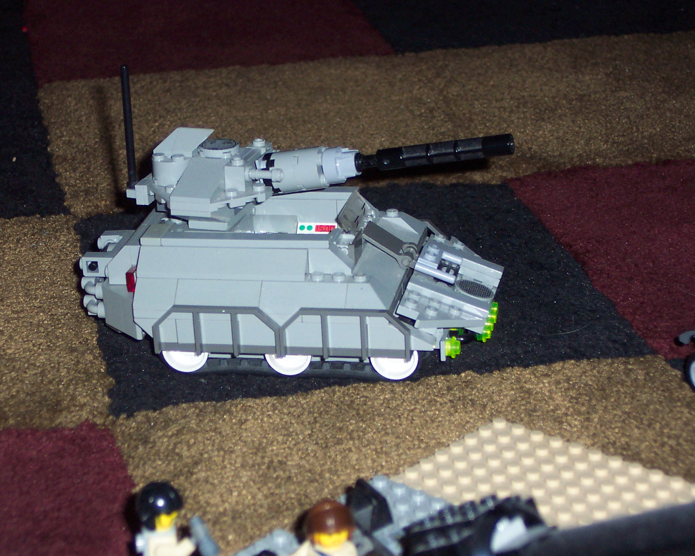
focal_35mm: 101
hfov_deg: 19.0
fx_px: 2078
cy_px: 277
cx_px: 307
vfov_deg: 15.2
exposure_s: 1/60
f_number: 4
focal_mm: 18.7
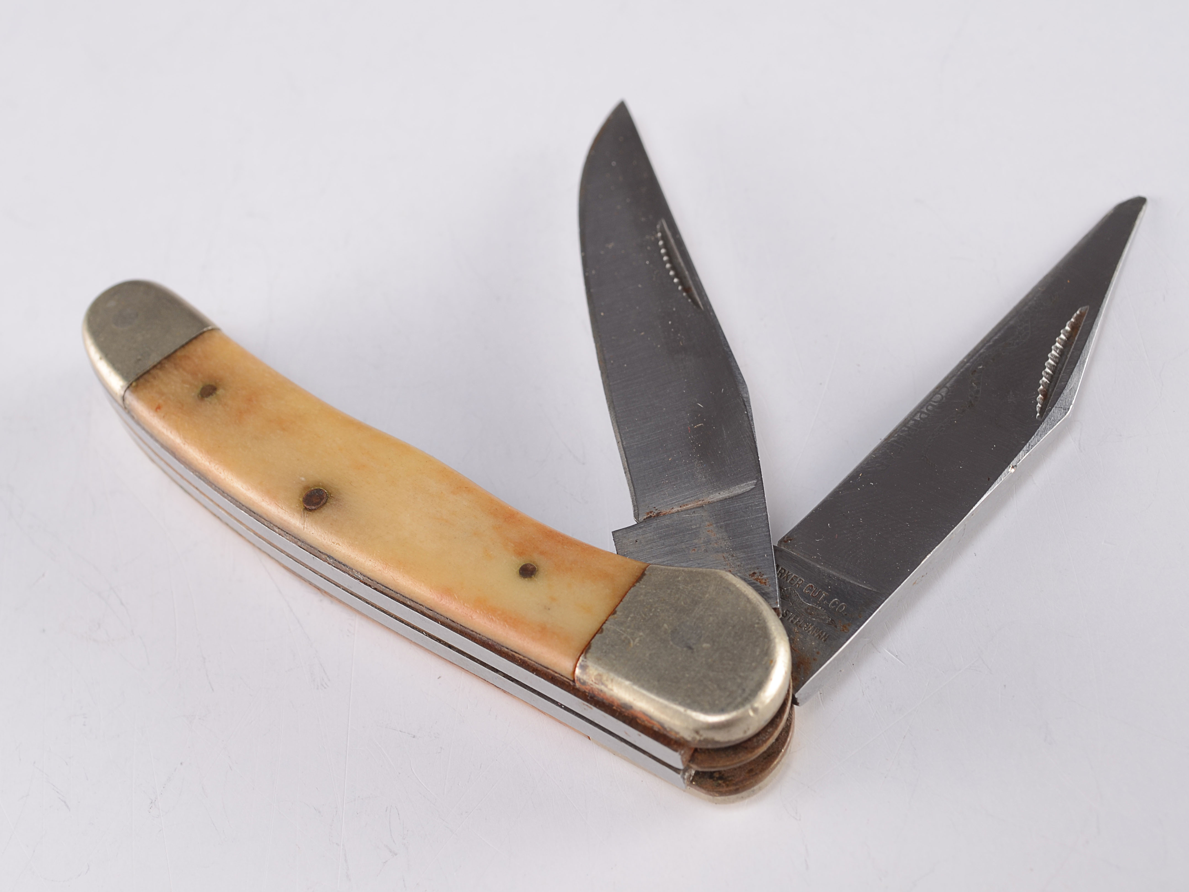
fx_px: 2267
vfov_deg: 22.3
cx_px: 597
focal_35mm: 66
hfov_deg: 29.4
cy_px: 445
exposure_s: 1/80
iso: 100
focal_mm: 40
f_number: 10
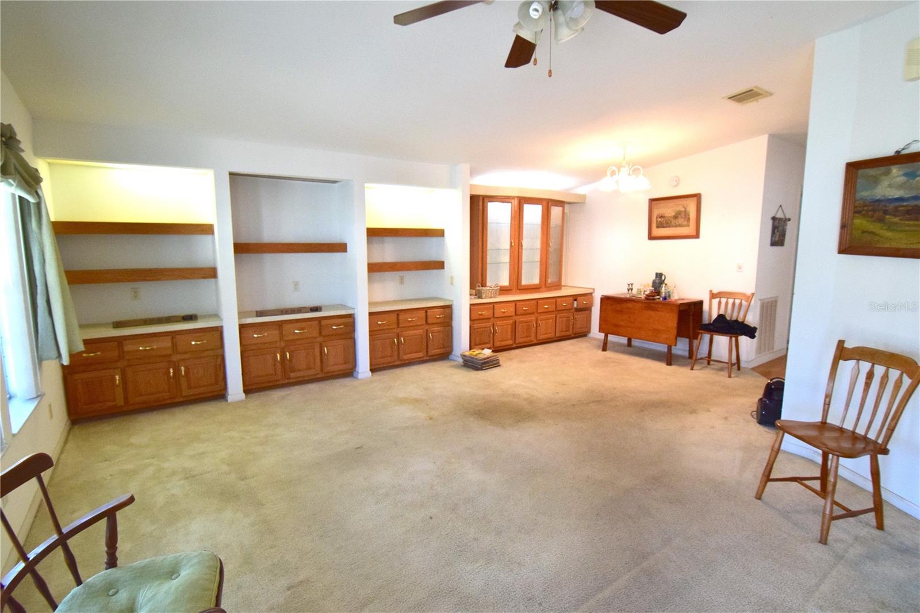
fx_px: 422
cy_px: 306
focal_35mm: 16
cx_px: 460
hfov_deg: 95.0
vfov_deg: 72.0
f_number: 8
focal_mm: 11
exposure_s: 1/60
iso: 1400
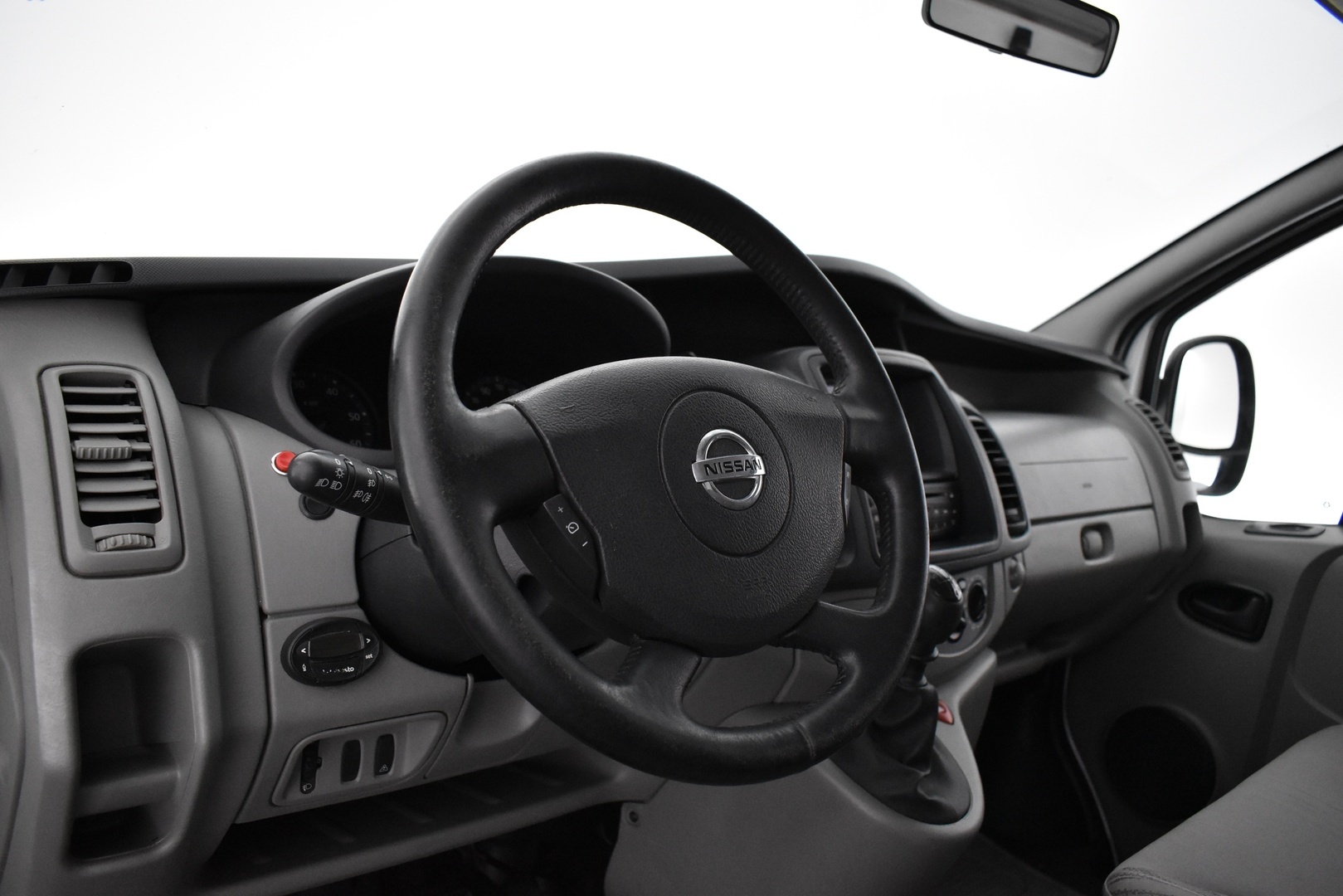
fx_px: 1007
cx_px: 672
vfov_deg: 47.9
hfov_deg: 67.4
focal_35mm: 27
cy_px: 448
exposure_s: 1/60
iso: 3200
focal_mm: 18
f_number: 4
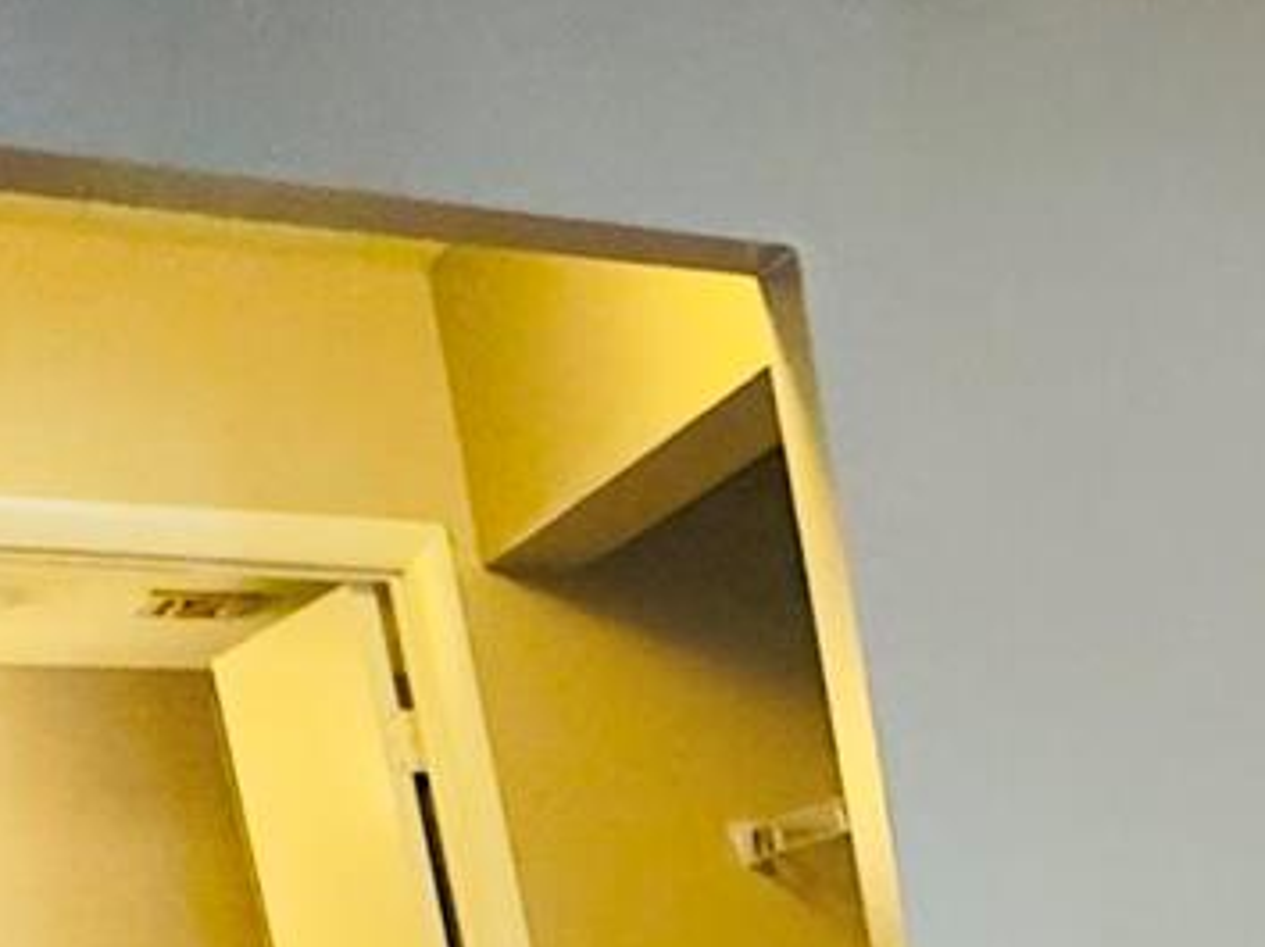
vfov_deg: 15.0
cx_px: 2187
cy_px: 1873
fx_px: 2958
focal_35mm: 81
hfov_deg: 19.2
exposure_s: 1/60
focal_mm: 2.22
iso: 500
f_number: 2.2
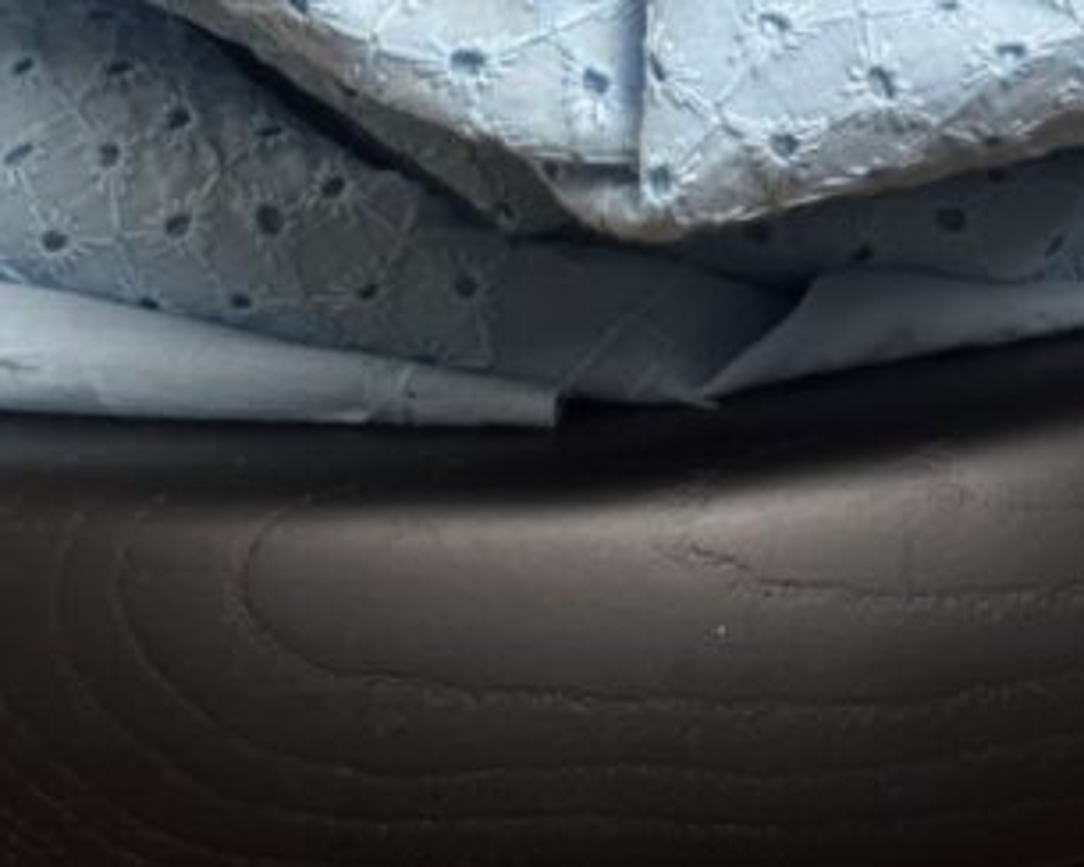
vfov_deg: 11.3
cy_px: -256
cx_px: 803
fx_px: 4267
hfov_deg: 14.4
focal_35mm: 133
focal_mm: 5.96
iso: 50
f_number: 1.6
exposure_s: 1/121
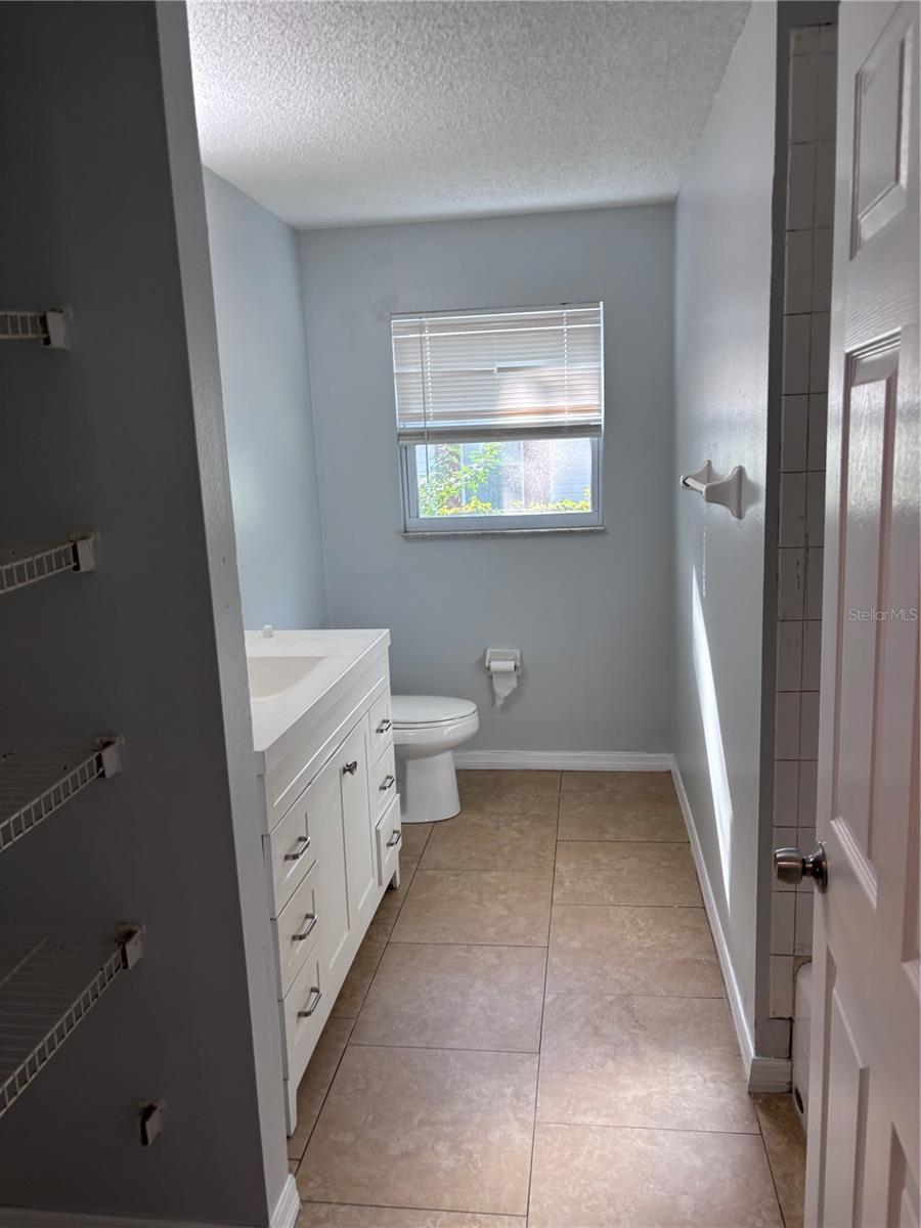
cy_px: 614
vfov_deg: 67.3
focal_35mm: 26
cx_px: 460
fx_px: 922
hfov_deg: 53.1
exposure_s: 1/60
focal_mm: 5.96
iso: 64
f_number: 1.6
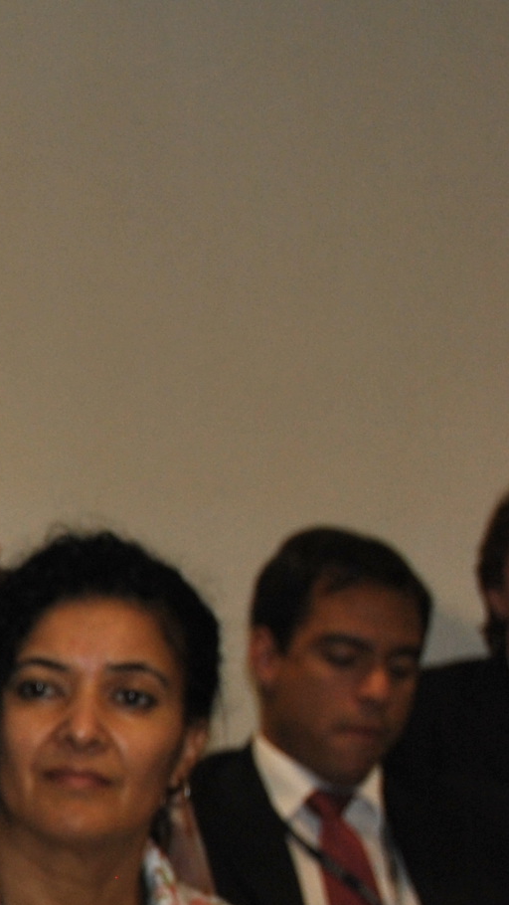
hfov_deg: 4.3
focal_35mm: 276
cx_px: -882
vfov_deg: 7.8
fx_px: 6613
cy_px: 815
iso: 200
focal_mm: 55
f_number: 5.6
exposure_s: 1/60
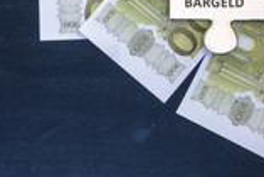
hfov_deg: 7.9
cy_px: -66
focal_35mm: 257
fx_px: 1886
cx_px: 352
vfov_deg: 5.3
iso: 50
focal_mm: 90
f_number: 22
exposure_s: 6
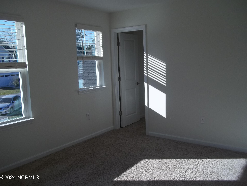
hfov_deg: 56.8
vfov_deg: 44.2
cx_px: 124
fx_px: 228
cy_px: 93
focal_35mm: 32
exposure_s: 1/500
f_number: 2.9
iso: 64
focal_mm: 5.7
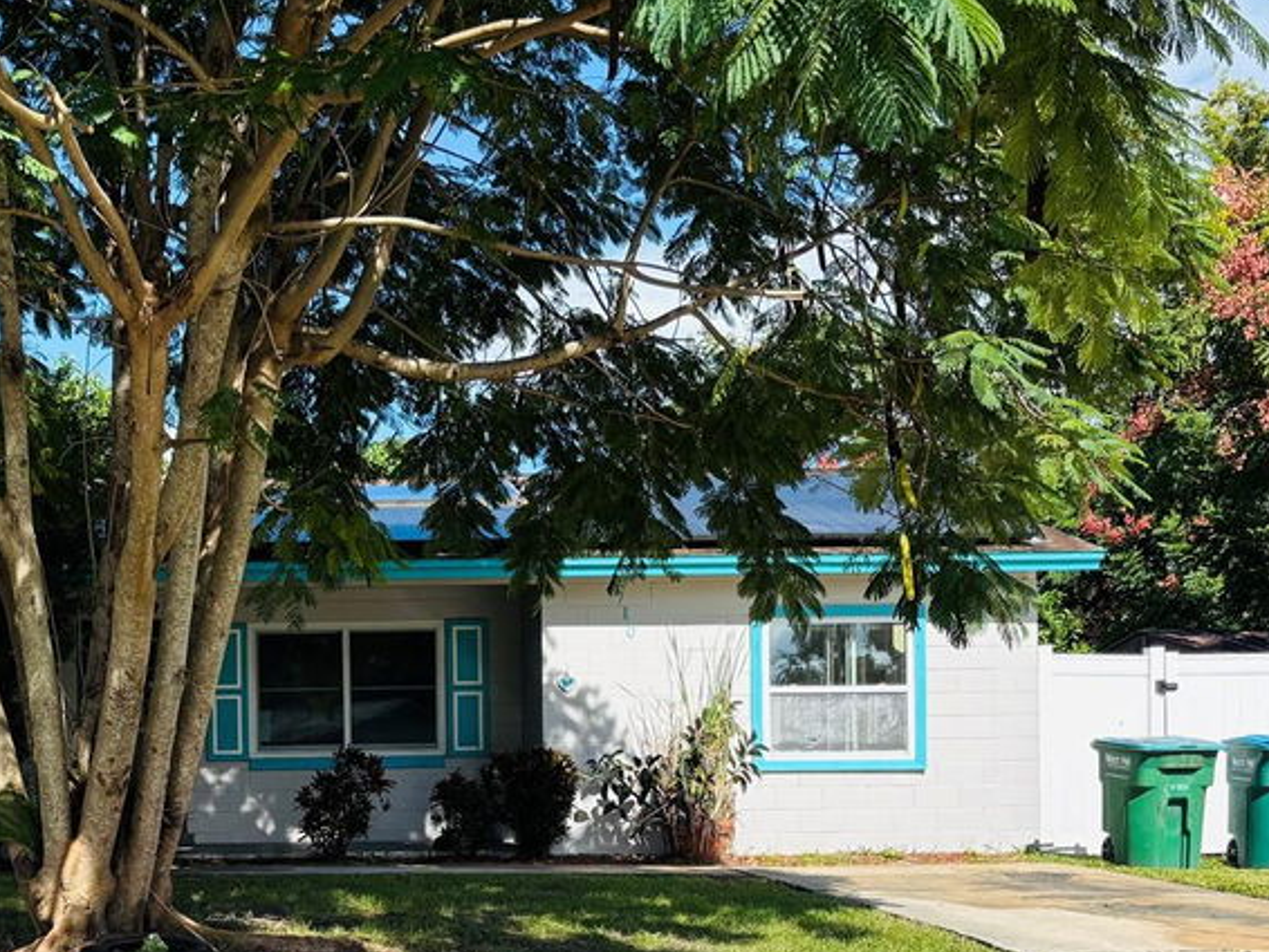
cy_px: 753
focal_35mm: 47
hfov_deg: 39.2
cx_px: 300
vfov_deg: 30.2
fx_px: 1724
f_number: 1.6
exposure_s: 1/1876
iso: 50
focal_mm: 5.96
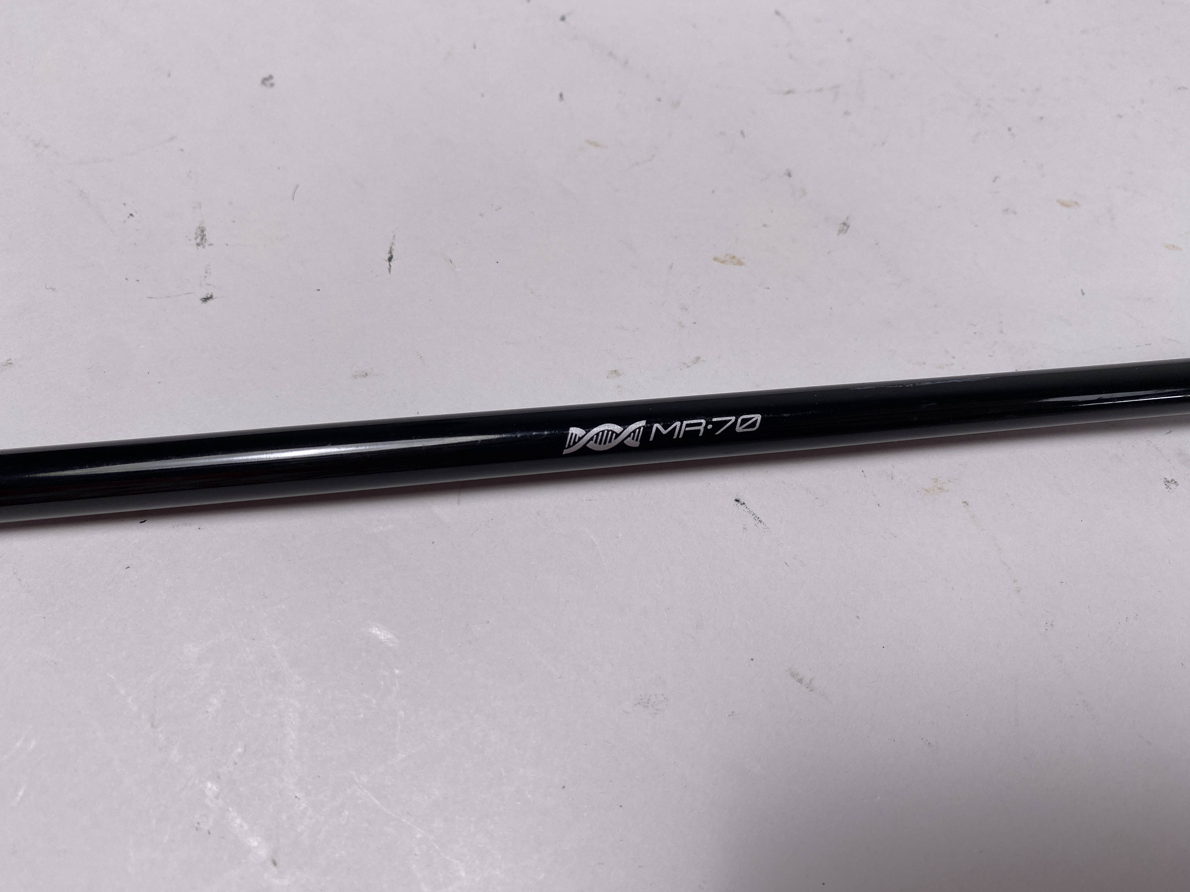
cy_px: 446
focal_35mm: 26
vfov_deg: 53.1
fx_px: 894
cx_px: 595
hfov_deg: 67.3
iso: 32
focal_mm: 4.25
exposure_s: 1/531
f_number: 1.8
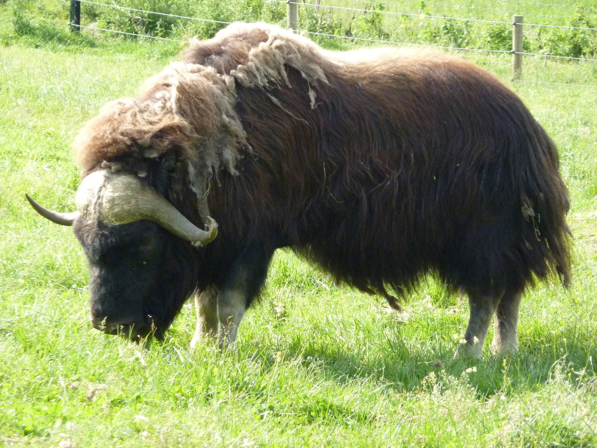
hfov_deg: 7.6
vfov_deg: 5.7
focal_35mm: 260
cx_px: 298
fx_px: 4484
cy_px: 224
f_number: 4.7
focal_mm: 42.6
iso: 400
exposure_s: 1/320
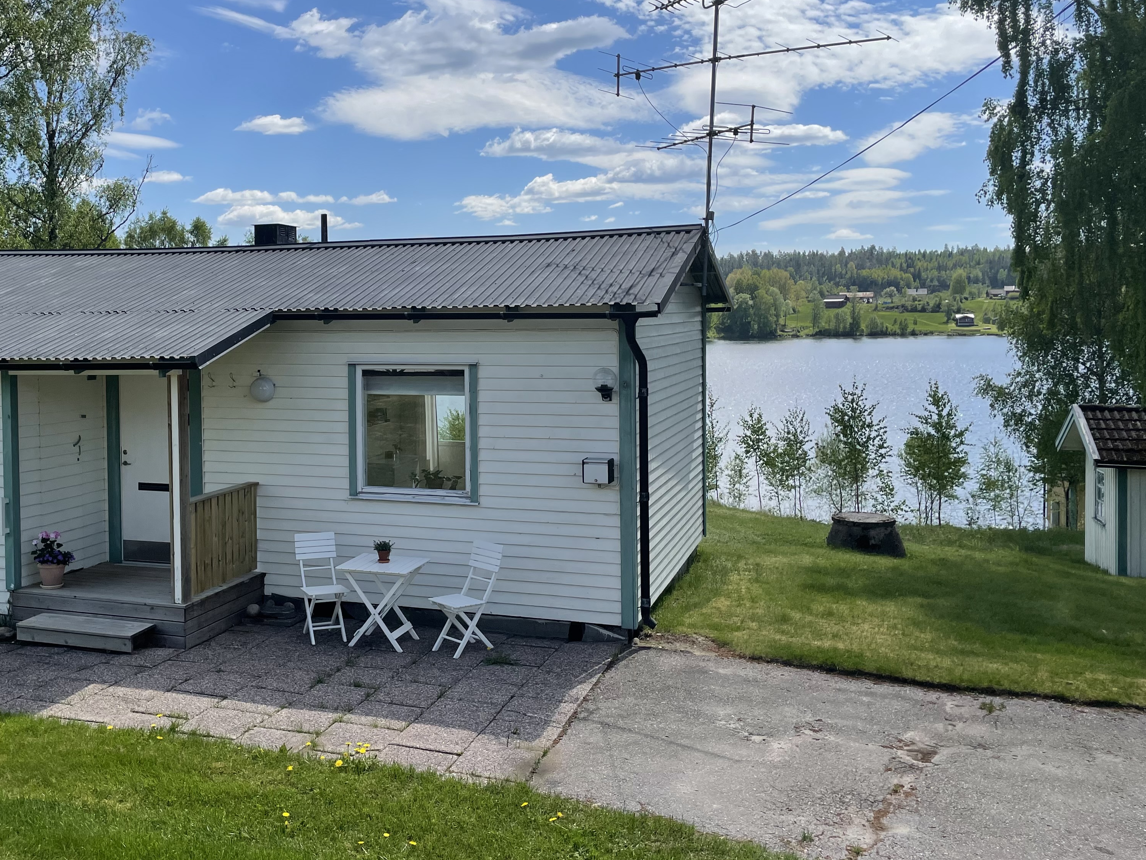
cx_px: 425
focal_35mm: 35
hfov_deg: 52.0
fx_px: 1159
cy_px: 372
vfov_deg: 40.6
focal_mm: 4.2
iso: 32
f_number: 1.6
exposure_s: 1/5051
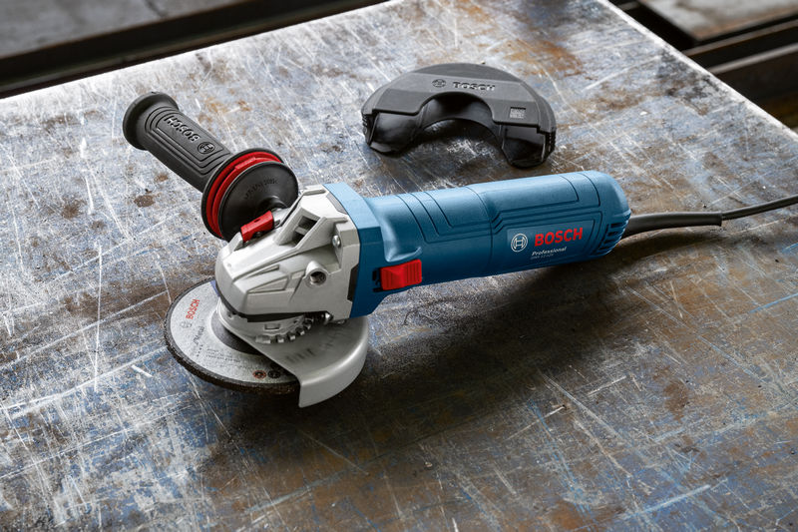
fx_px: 1241
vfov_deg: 24.2
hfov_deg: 35.6
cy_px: 266
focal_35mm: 56
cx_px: 399
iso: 400
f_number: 8
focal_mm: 56
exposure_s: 1/20
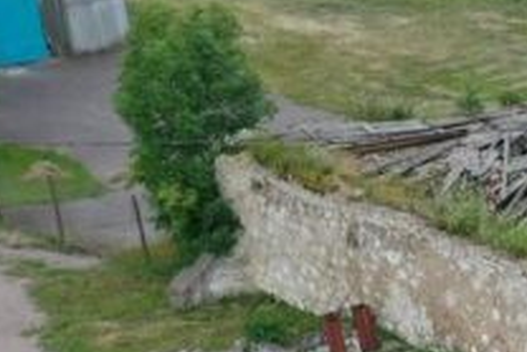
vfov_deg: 9.8
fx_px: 2022
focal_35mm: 138
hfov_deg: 12.7
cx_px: 1115
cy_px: 432
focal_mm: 10.26
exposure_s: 1/100
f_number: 4
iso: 100
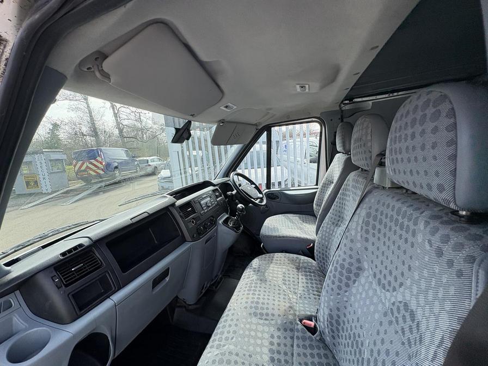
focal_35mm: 14
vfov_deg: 85.7
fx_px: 197
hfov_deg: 102.1
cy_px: 183
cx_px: 244
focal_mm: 2.22
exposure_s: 1/302
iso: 50
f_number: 2.2
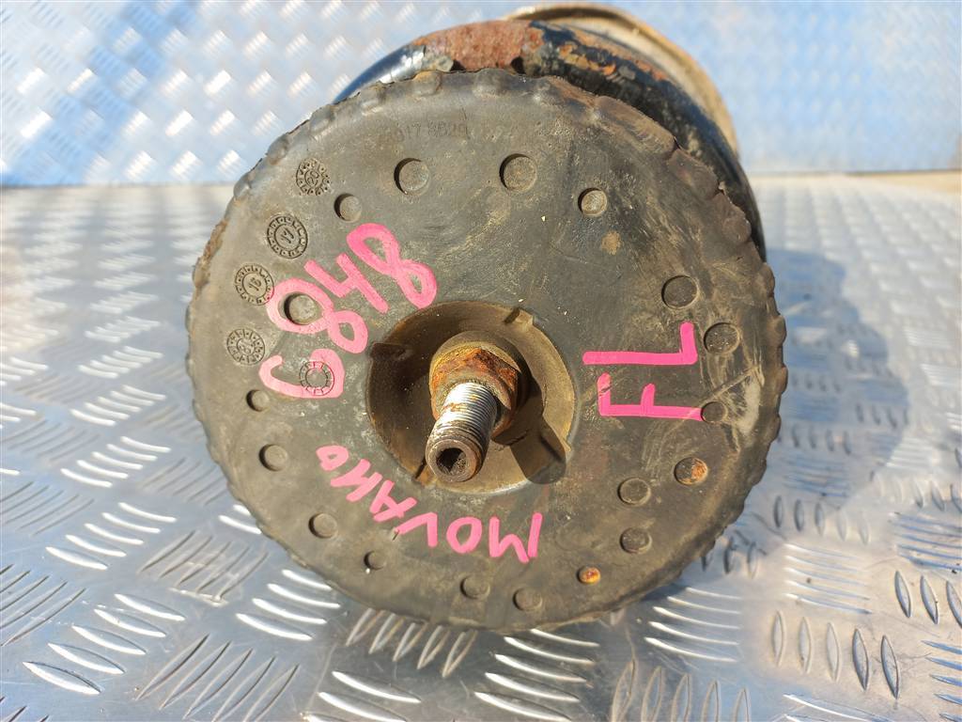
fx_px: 695
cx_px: 481
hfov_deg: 69.4
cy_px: 361
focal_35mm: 25
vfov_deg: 54.9
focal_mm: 4.6
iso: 25
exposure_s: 1/205
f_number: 1.8
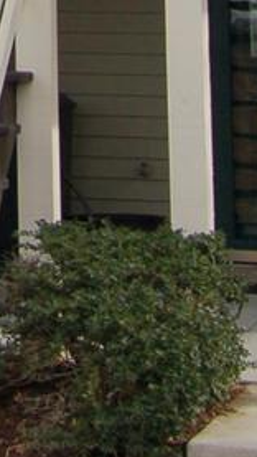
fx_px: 2735
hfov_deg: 5.1
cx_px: -544
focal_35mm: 226
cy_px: -717
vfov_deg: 8.5
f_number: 9
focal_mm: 26
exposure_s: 1/320
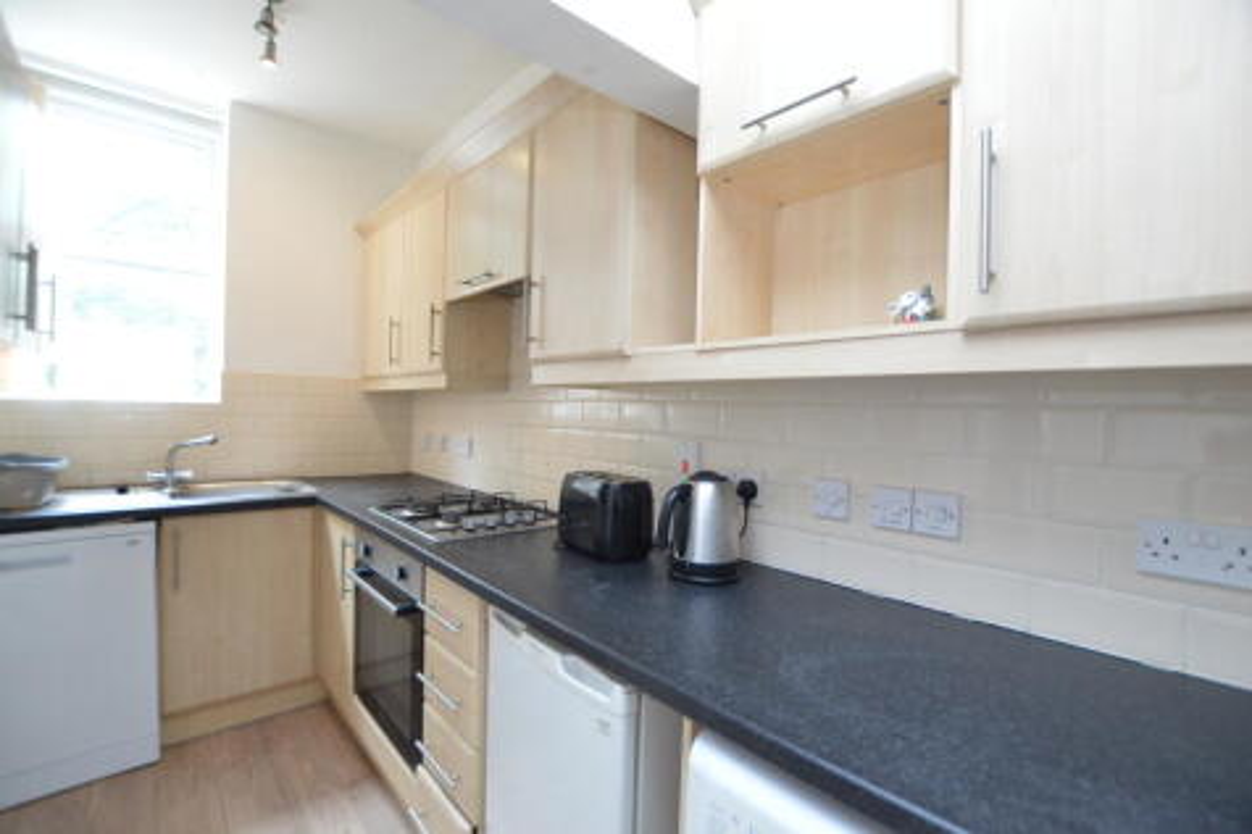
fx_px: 521
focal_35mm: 15
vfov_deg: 77.3
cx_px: 626
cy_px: 417
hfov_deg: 100.4
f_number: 3.5
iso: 1250
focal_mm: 10
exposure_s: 1/60
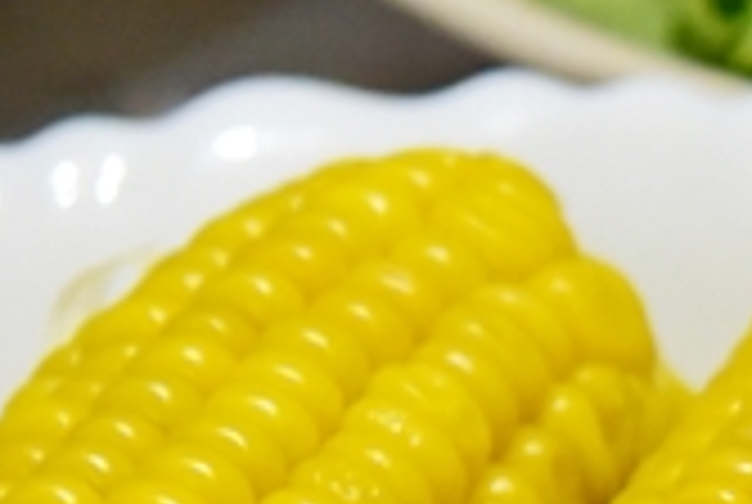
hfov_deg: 3.8
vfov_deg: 2.6
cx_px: 1932
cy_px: 522
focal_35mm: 535
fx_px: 11195
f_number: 4.5
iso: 2500
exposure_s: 1/125
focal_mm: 70
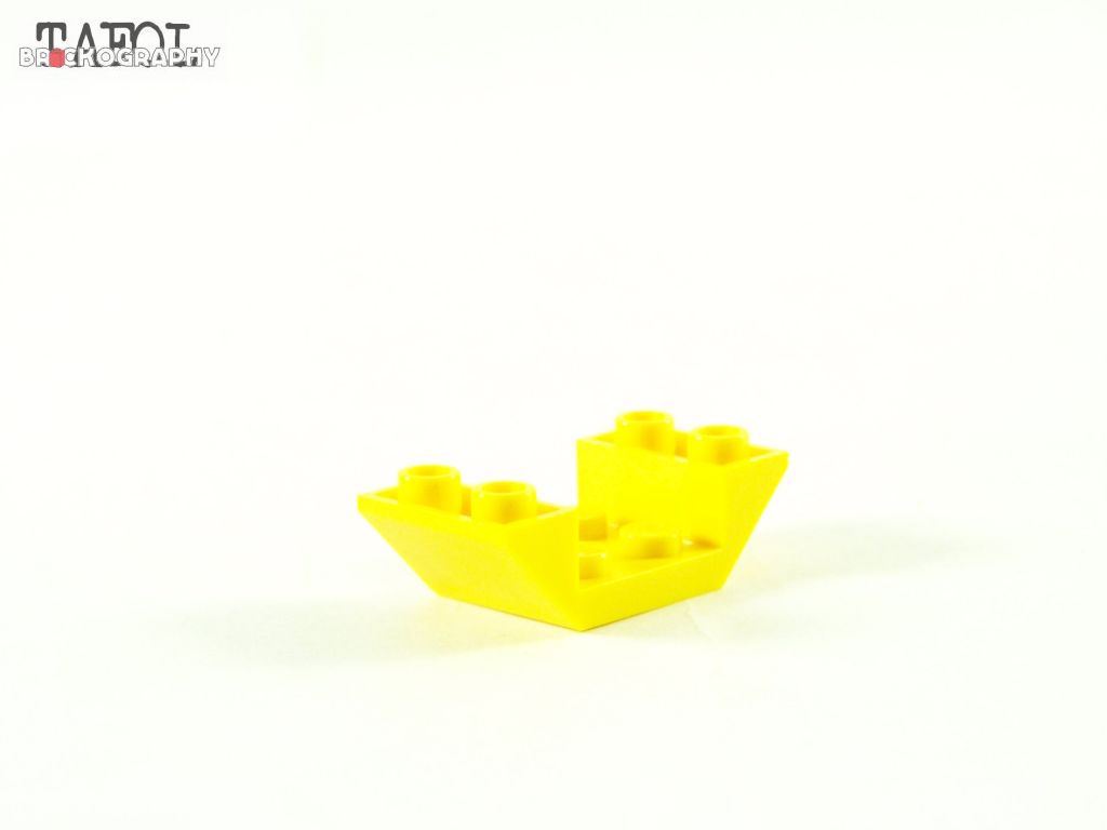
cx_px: 554
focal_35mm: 117
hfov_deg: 16.8
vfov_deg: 12.7
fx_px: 3742
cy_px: 415
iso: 400
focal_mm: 19.4
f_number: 3.6
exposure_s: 1/60
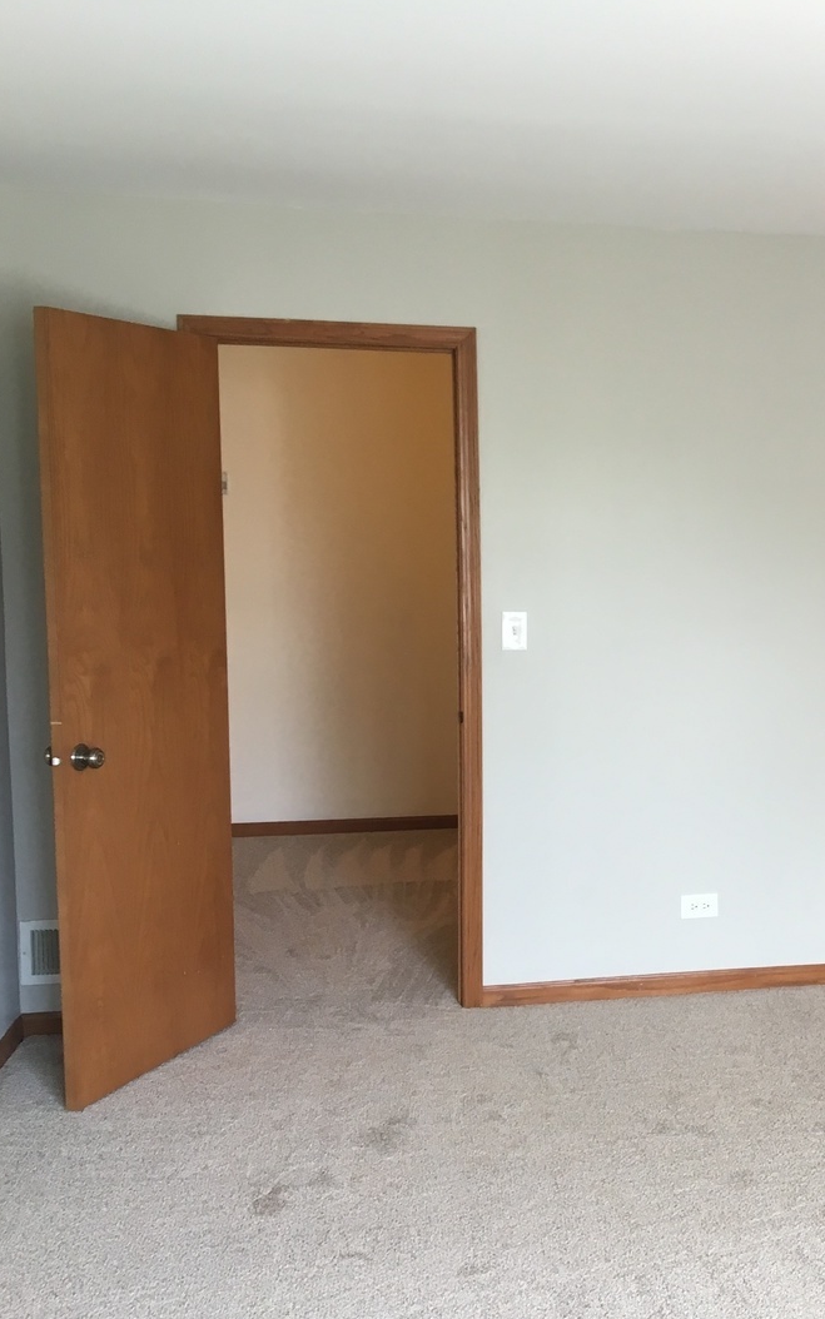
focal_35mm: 42
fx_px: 1511
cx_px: 765
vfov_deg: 47.2
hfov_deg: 29.1
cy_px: 672
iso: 50
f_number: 2.2
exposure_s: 1/30
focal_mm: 4.15
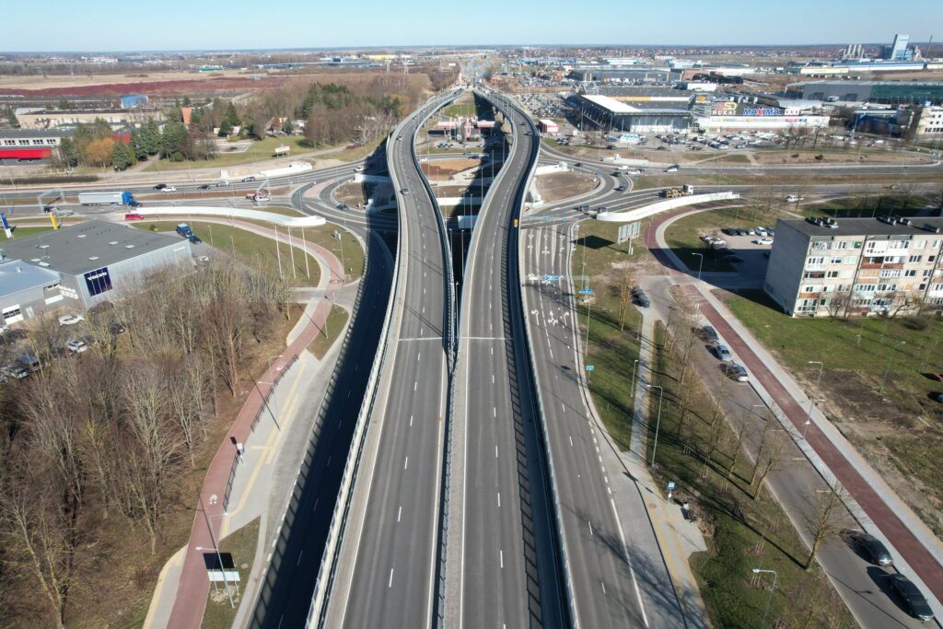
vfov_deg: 57.2
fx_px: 576
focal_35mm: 22
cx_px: 472
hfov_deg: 78.6
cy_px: 314
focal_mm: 8.38
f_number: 2.8
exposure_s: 1/1250
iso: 100
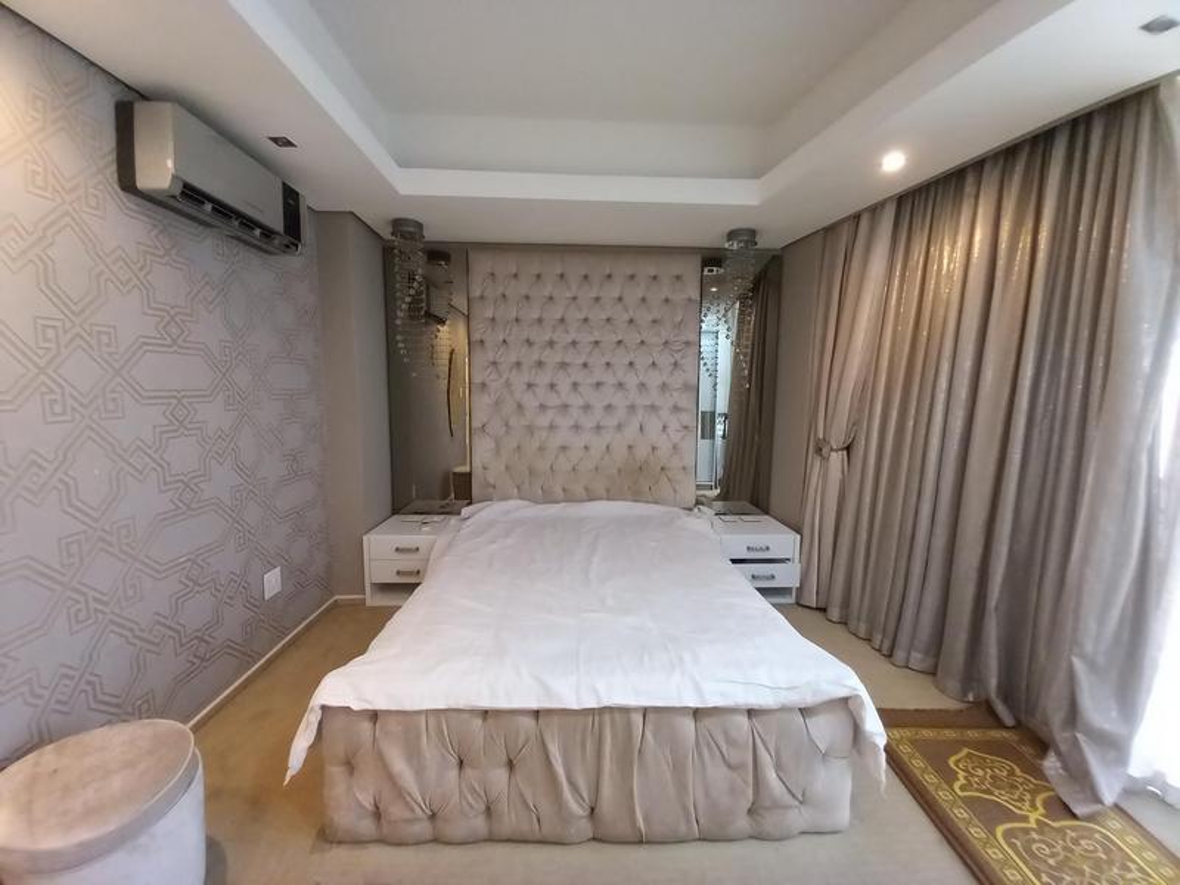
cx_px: 590
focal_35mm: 13
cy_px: 442
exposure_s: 1/23
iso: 320
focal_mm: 1.13
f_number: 2.2
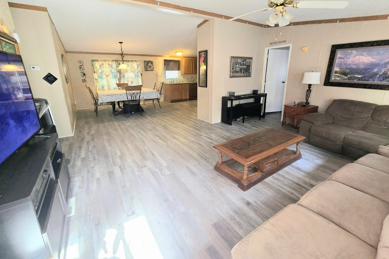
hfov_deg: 104.2
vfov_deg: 81.0
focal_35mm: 14
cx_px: 196
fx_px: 151
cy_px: 118
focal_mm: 2.2
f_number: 2.2
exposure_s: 1/60
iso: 250
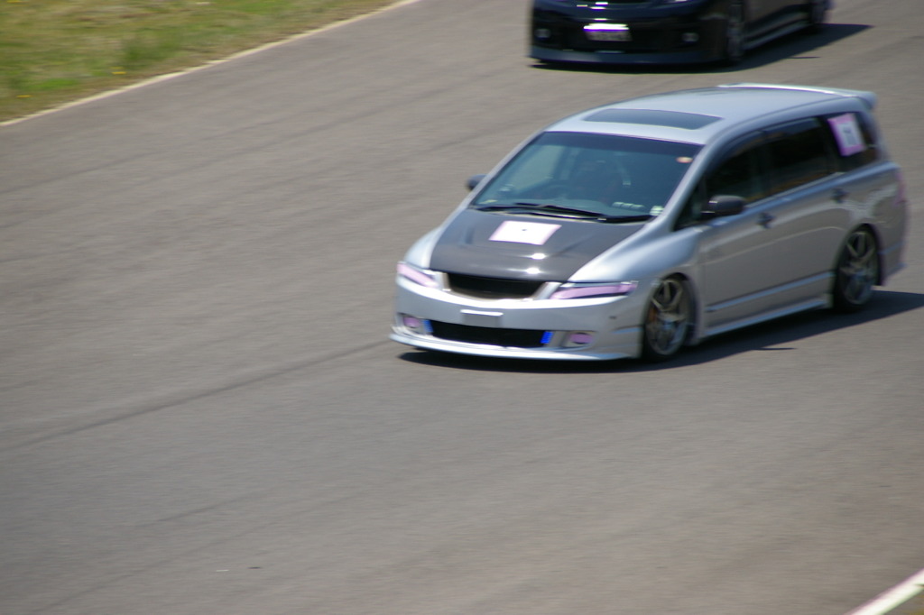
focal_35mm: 375
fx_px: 9621
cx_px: 462
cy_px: 308
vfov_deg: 3.7
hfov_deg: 5.5
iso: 200
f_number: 8
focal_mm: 250
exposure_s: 1/500
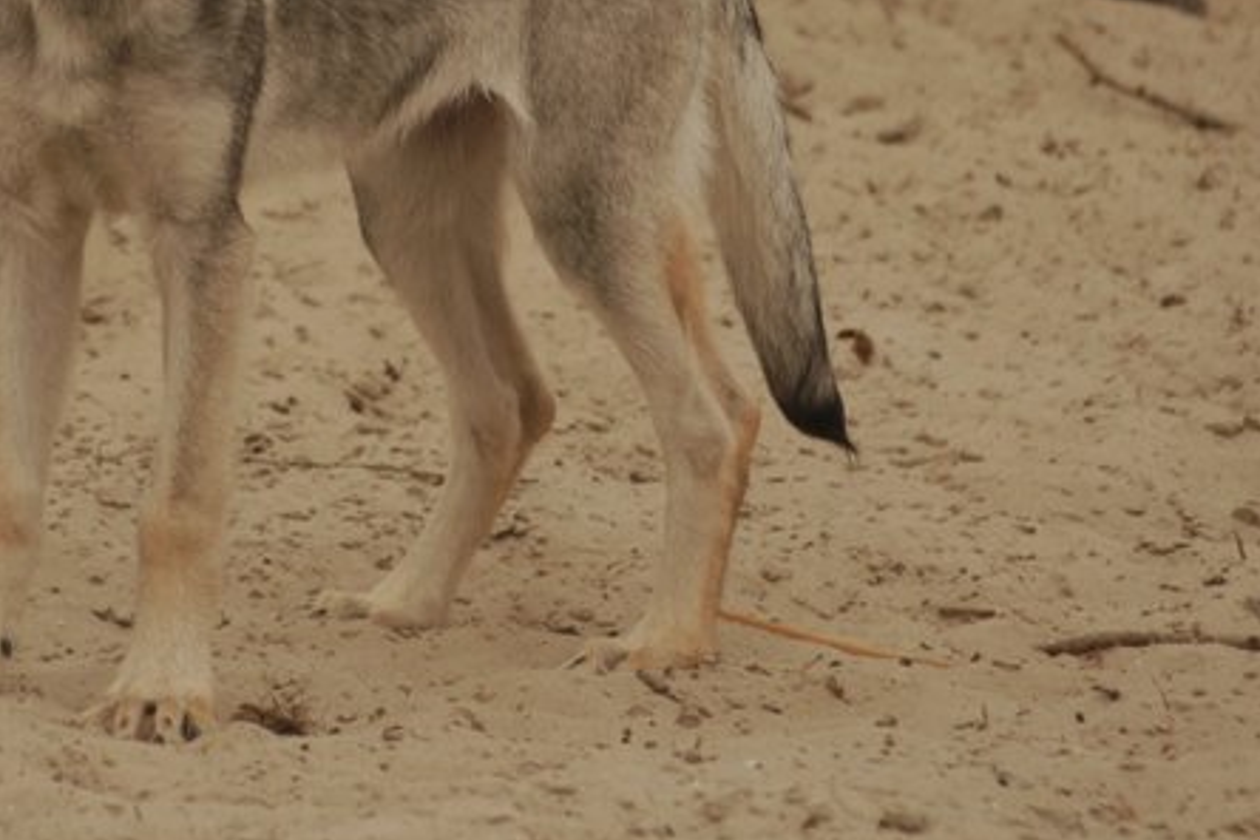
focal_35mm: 567
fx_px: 19843
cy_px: 155
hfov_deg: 3.6
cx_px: 358
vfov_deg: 2.4
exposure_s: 1/640
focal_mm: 210
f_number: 5.6
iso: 200
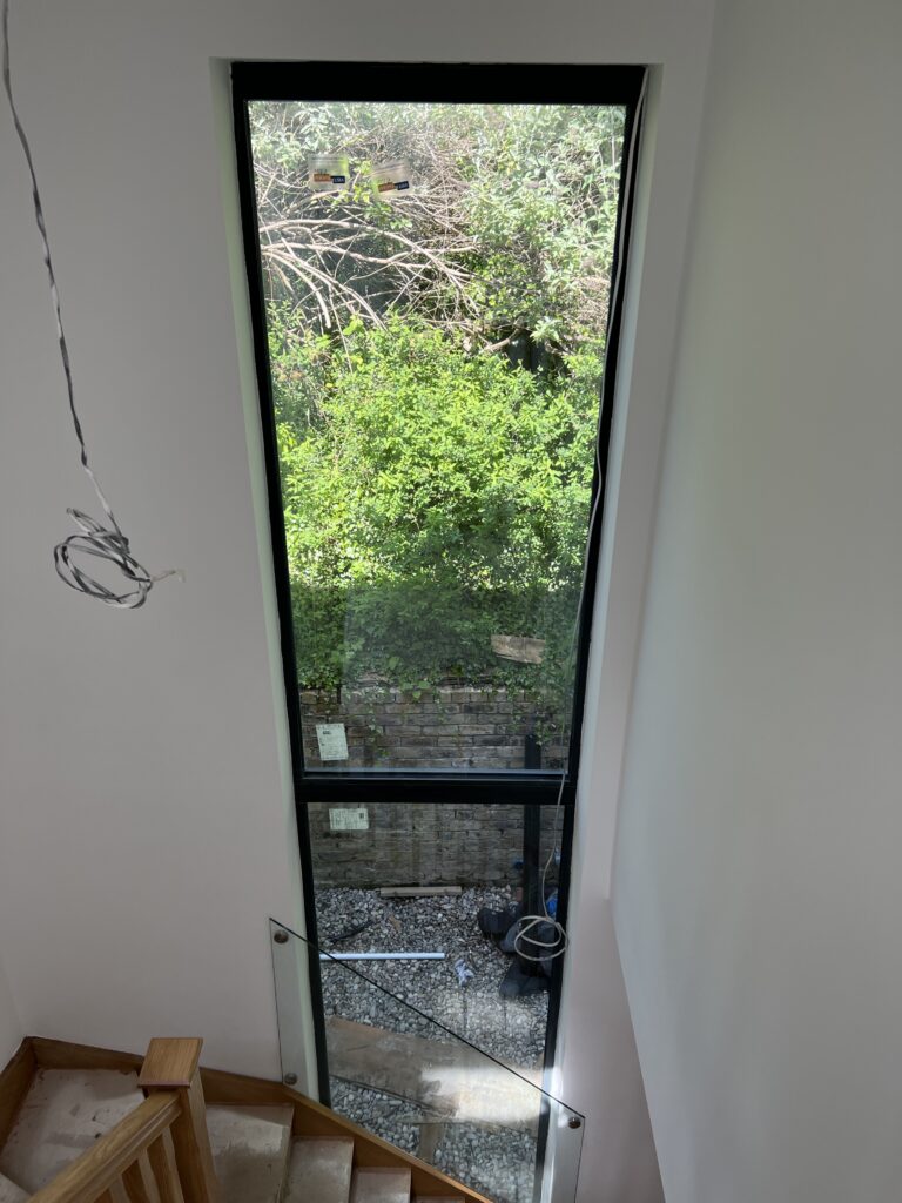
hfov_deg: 53.1
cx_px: 451
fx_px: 903
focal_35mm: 26
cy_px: 602
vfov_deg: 67.3
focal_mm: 5.7
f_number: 1.5
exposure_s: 1/434
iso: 50
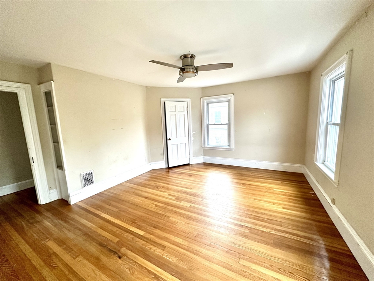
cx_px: 187
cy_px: 140
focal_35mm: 14
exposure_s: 1/60
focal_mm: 2.22
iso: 160
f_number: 2.2
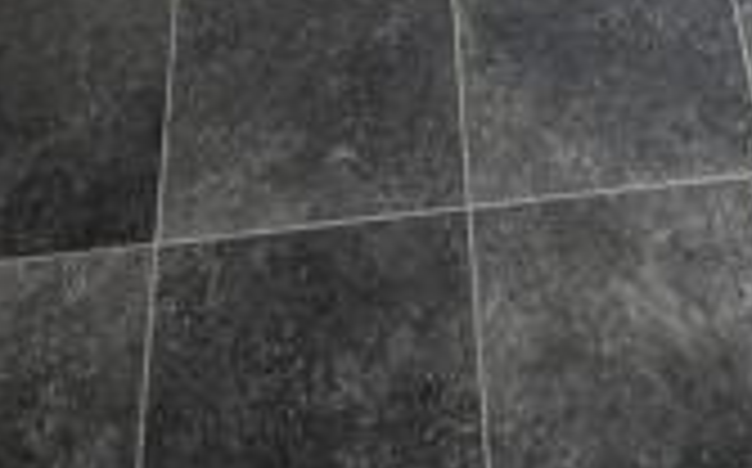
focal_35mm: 91
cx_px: 522
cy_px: -1210
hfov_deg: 22.7
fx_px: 1863
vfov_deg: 9.0
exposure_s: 1/99
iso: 200
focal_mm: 2.22
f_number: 2.2
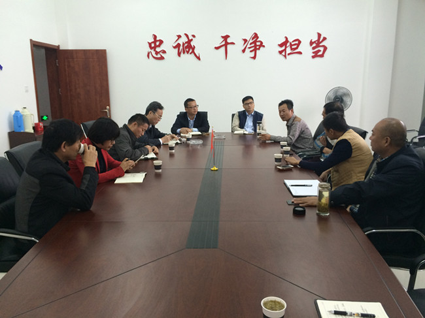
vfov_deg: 48.2
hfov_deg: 61.7
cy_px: 159
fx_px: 356
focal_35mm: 29
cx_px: 212
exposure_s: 1/33
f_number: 2.2
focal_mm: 4.15
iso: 50
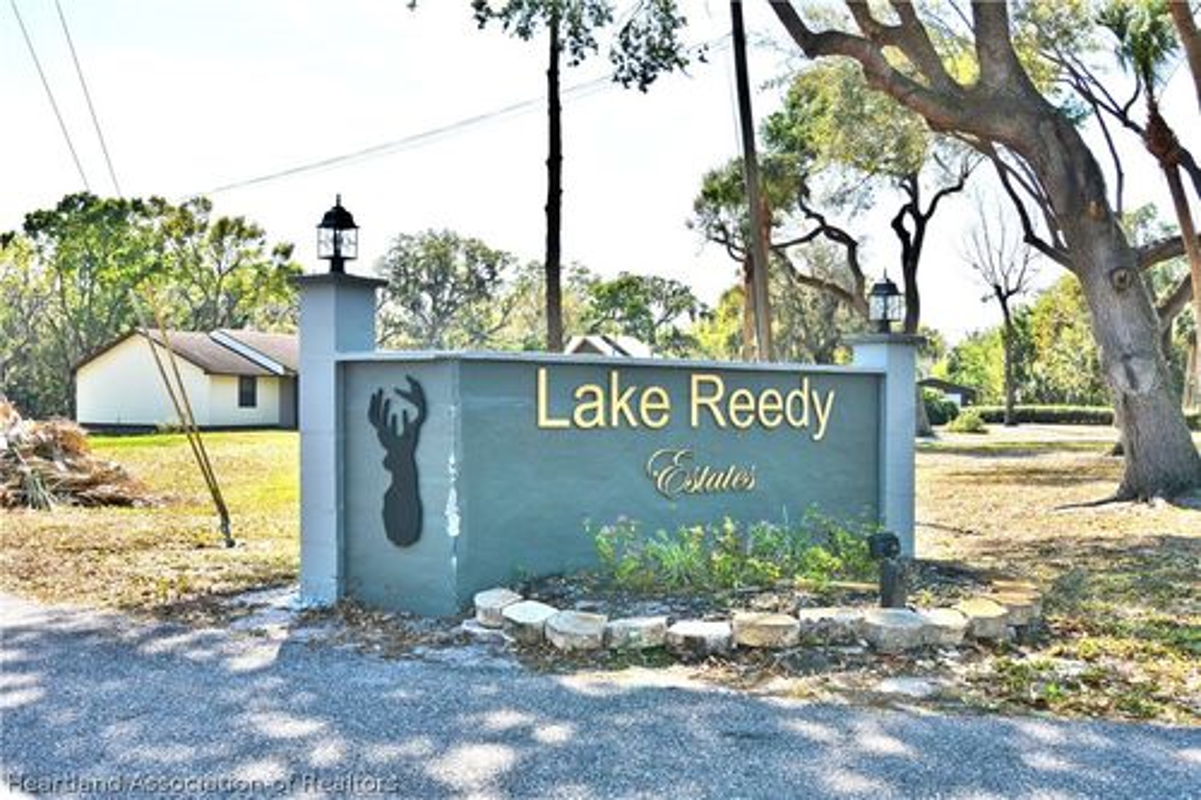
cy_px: 400
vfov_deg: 43.6
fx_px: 1000
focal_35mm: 30
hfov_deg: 61.9
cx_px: 600
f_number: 9
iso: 100
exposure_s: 1/250
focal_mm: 20
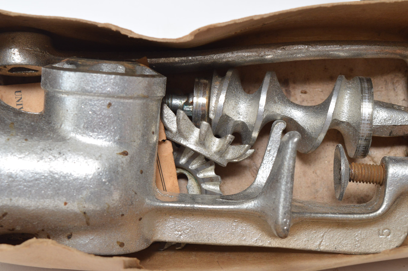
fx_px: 793
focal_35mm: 70
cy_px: 140
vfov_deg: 19.4
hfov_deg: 28.9
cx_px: 215
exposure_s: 1/80
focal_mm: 42
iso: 400
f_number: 9
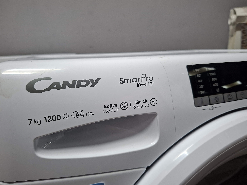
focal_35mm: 24
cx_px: 123
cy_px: 92
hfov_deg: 71.6
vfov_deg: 56.8
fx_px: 171
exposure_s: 1/50
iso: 250
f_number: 1.8
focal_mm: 5.54
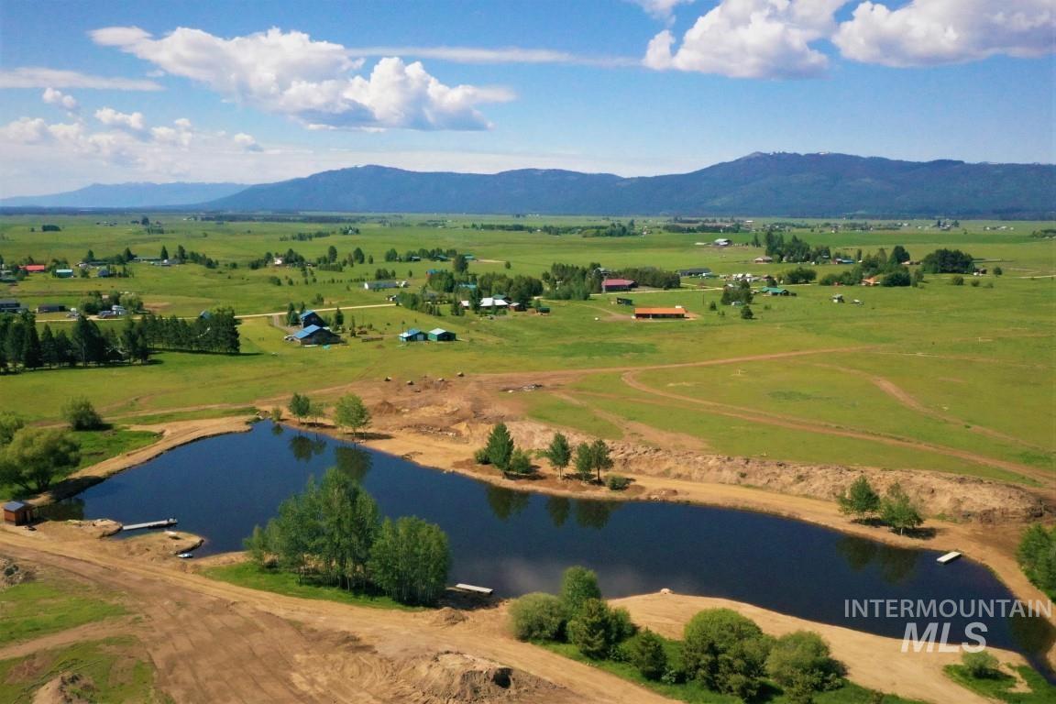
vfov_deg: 46.4
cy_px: 352
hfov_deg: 65.5
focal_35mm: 28
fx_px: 821
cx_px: 528
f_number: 8
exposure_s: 1/240
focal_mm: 10.26
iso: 1600
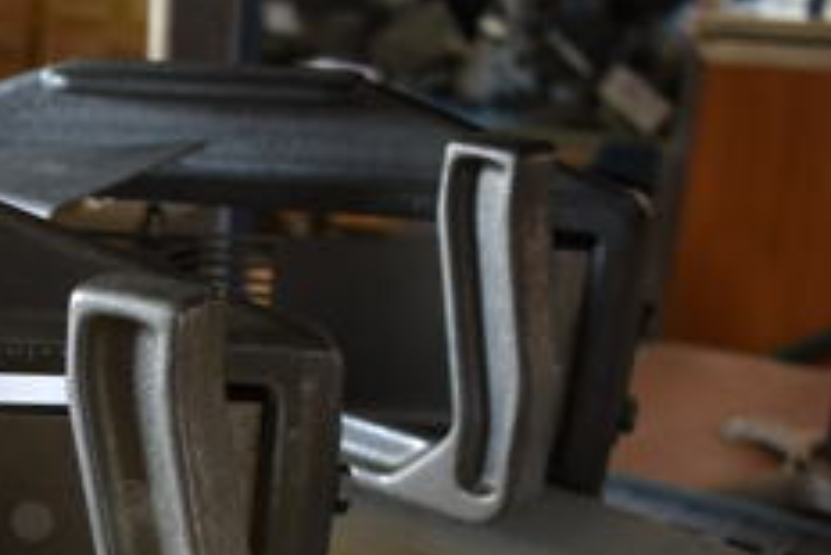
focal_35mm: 71
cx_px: -79
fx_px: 1640
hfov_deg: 26.3
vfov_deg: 18.2
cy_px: 666
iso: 250
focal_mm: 18
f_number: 3.5
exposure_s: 1/30
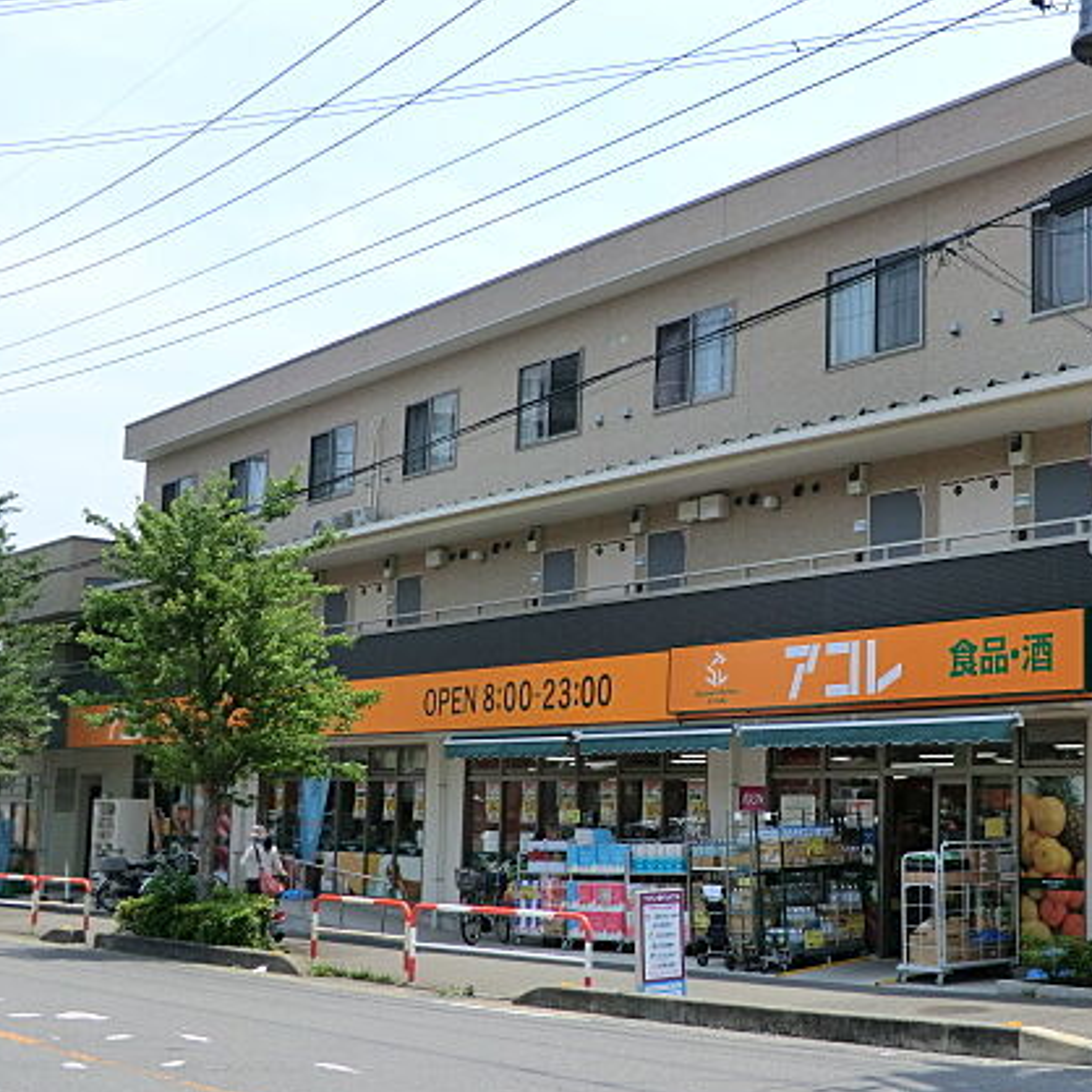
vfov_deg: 36.7
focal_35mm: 46
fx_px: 1642
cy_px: 622
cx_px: 771
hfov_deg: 36.2
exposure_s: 1/640
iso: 80
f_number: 3.6
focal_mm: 6.1
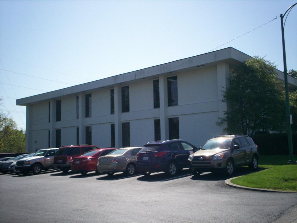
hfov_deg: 51.4
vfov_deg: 39.7
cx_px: 148
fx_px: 309
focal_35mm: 36
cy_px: 112
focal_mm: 6
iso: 100
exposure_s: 1/744
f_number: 4.5
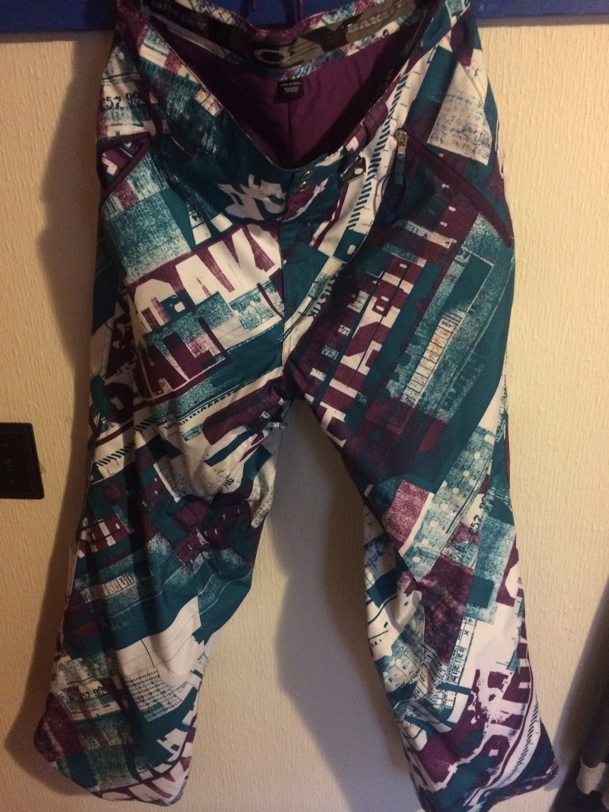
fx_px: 704
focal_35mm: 30
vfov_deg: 60.0
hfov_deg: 46.8
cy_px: 406
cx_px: 304
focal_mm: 4.12
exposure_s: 1/15
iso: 400
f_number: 2.2
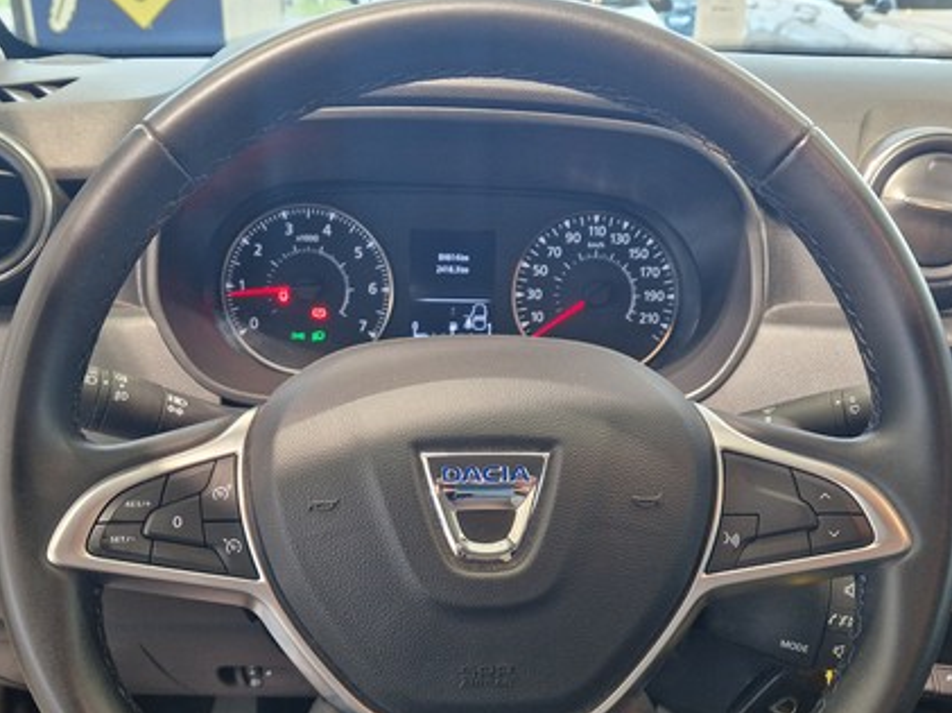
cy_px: 500
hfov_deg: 52.7
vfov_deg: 39.9
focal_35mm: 35
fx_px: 962
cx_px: 466
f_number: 1.8
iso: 320
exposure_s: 1/100
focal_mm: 5.4
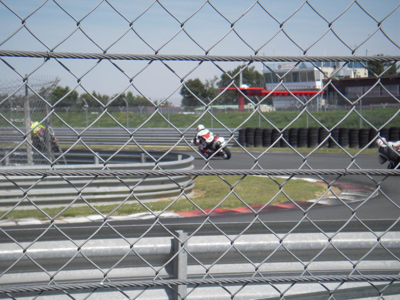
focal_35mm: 114
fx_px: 1317
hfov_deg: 17.3
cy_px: 150
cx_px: 200
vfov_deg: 13.0
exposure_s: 1/500
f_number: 4
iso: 50
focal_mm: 18.9
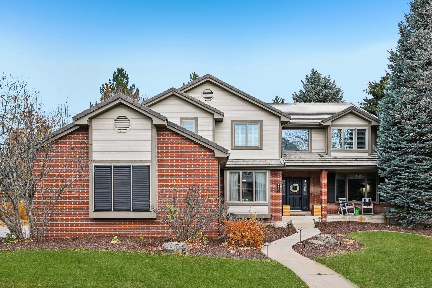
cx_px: 216
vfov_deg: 49.5
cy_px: 144
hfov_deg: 69.4
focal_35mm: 26
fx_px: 312
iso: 64
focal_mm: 26
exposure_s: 1/50
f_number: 8
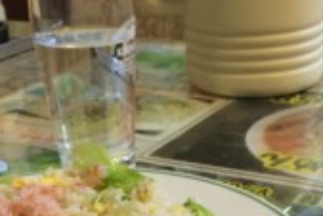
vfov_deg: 15.8
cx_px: 189
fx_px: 745
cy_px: 266
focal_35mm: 83
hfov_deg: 24.4
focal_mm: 4.12
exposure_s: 1/33
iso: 125
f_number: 2.2
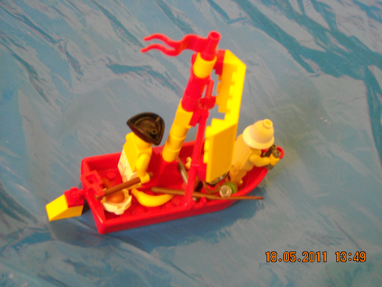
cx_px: 191
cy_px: 144
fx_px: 673
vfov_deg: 24.0
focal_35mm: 61
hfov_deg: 31.7
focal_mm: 9.87
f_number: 3.5
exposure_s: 1/14
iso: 400
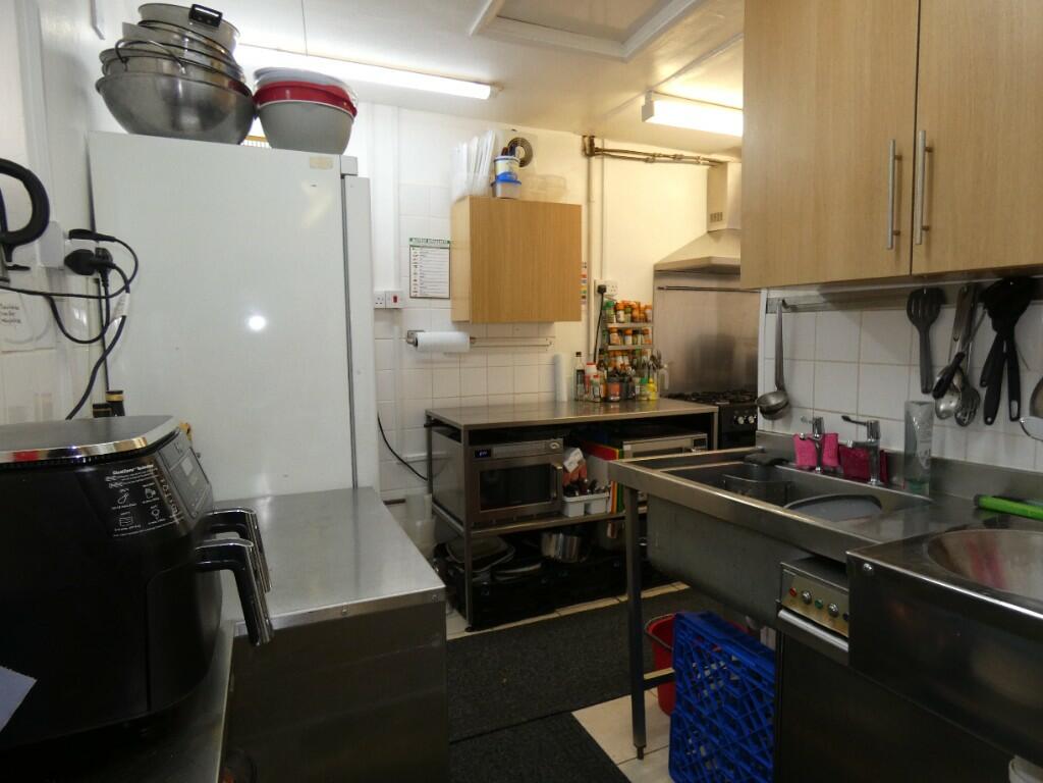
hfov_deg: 81.7
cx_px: 522
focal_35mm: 20
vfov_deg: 66.0
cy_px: 392
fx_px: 603
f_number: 2.8
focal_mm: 3.6
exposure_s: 1/50
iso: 125
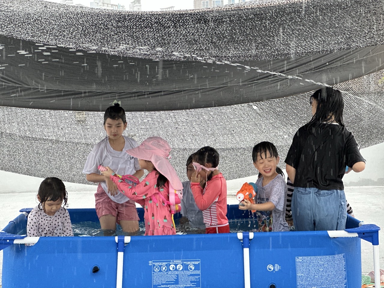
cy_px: 144
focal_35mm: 77
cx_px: 192
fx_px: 854
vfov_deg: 19.1
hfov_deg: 25.3
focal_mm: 9
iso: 125
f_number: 2.8
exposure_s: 1/121
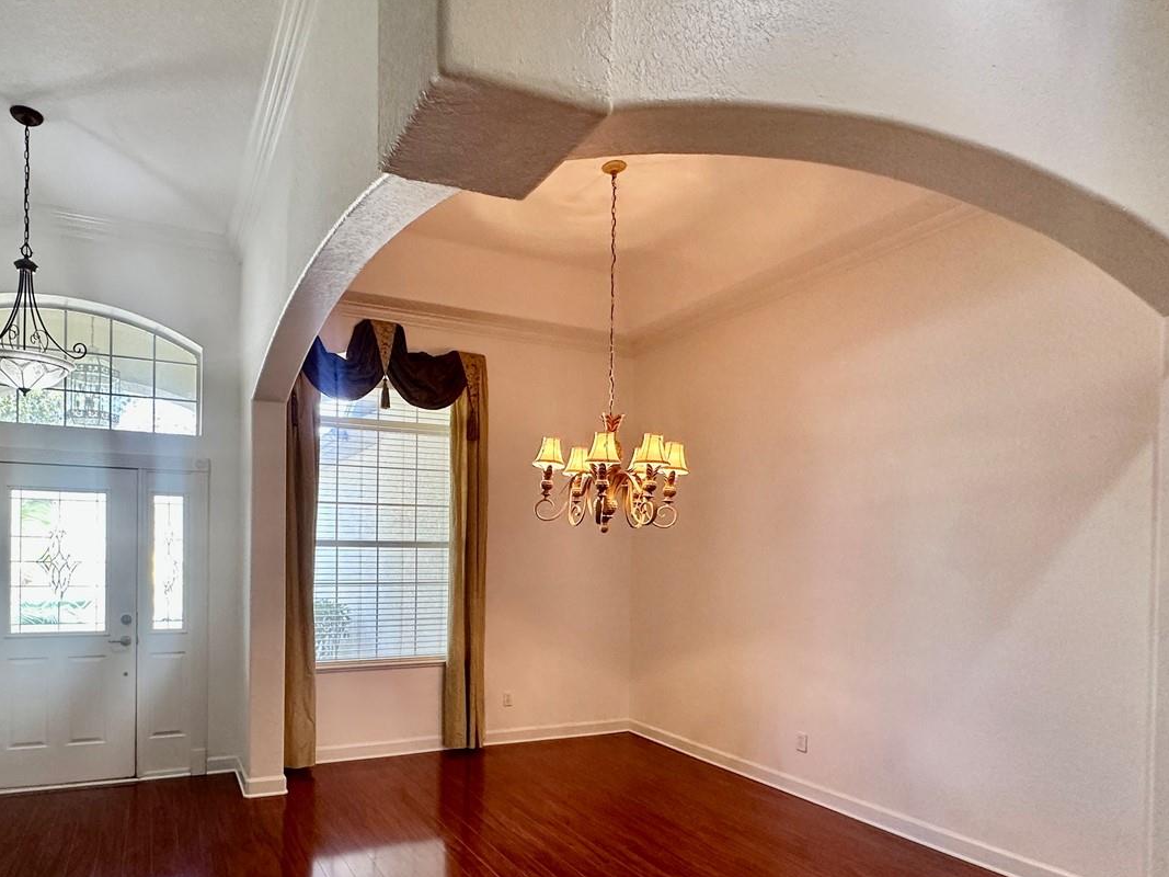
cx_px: 436
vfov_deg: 62.3
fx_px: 709
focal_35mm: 21
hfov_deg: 77.5
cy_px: 563
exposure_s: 1/120
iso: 250
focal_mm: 2.22
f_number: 2.2
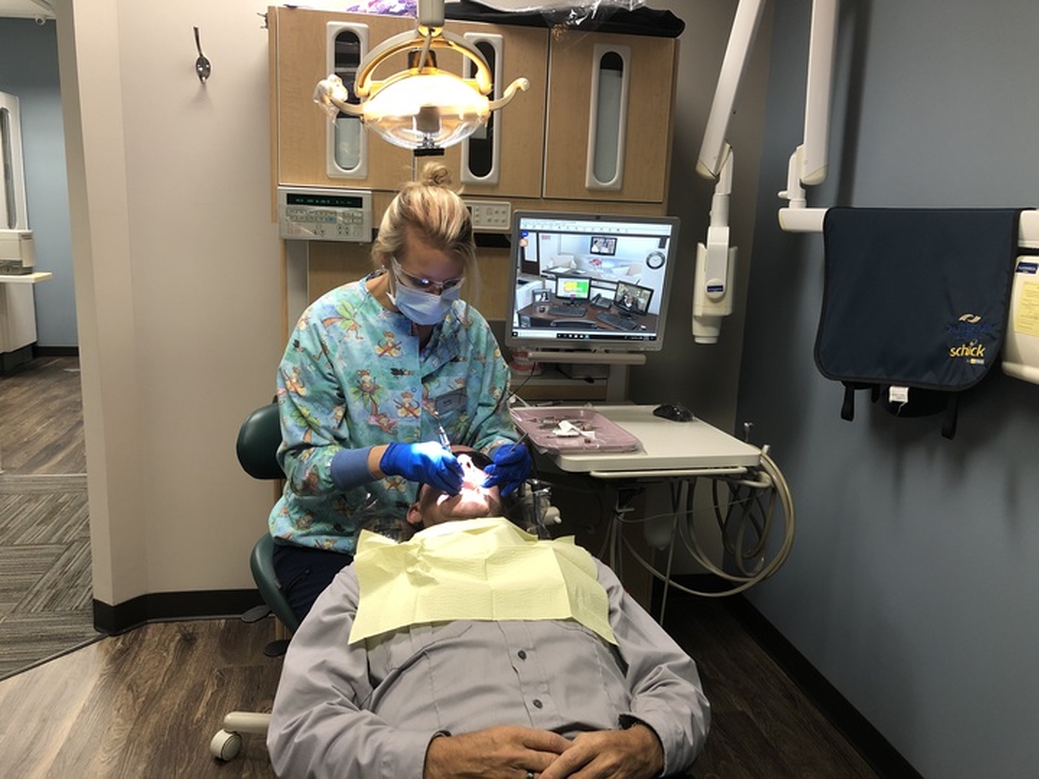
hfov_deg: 63.4
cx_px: 520
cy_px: 390
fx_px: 840
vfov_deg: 49.7
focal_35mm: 28
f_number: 1.8
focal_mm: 3.99
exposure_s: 1/15
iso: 40
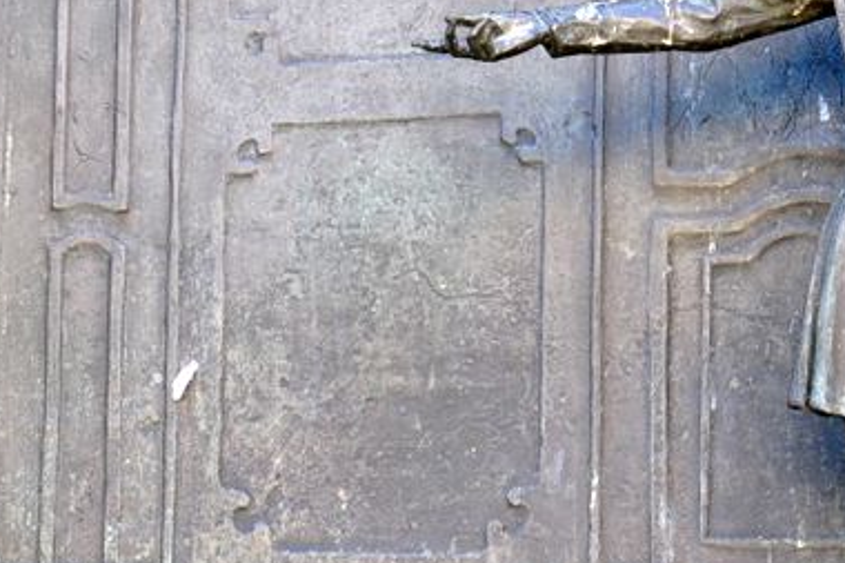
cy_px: 105
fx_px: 8055
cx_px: 465
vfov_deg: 4.0
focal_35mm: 343
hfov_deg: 6.0
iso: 400
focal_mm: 85
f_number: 8
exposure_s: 1/60
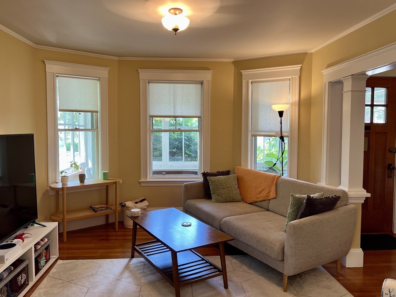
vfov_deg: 51.4
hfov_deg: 65.3
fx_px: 309
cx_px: 191
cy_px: 148
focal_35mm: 27
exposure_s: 1/60
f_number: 1.5
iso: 64
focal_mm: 5.7
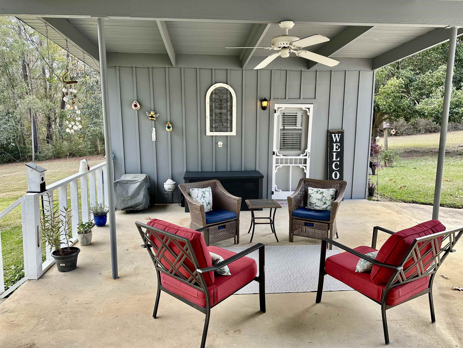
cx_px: 232
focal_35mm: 24
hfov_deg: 71.6
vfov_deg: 56.8
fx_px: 321
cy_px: 174
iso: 64
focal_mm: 6.86
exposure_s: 1/201
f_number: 1.78
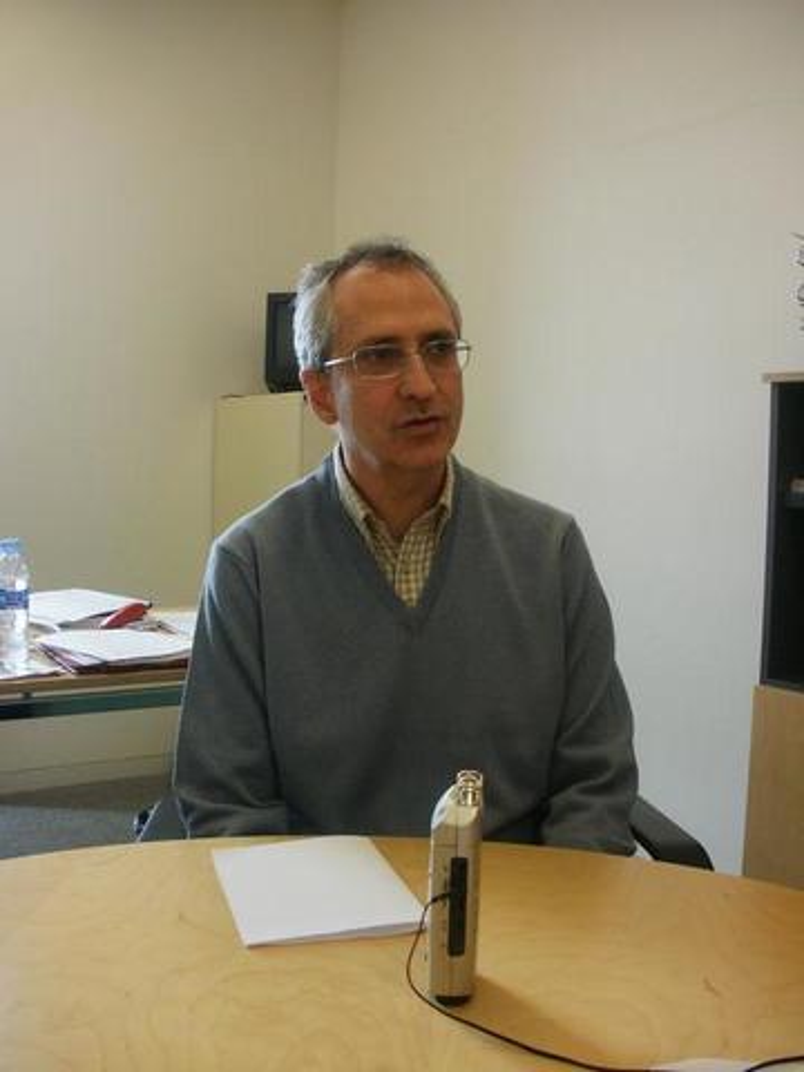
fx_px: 1115
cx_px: 402
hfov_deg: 39.7
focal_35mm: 36
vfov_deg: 51.4
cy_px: 536
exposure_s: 1/40
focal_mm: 6.3
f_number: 3.5
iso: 100
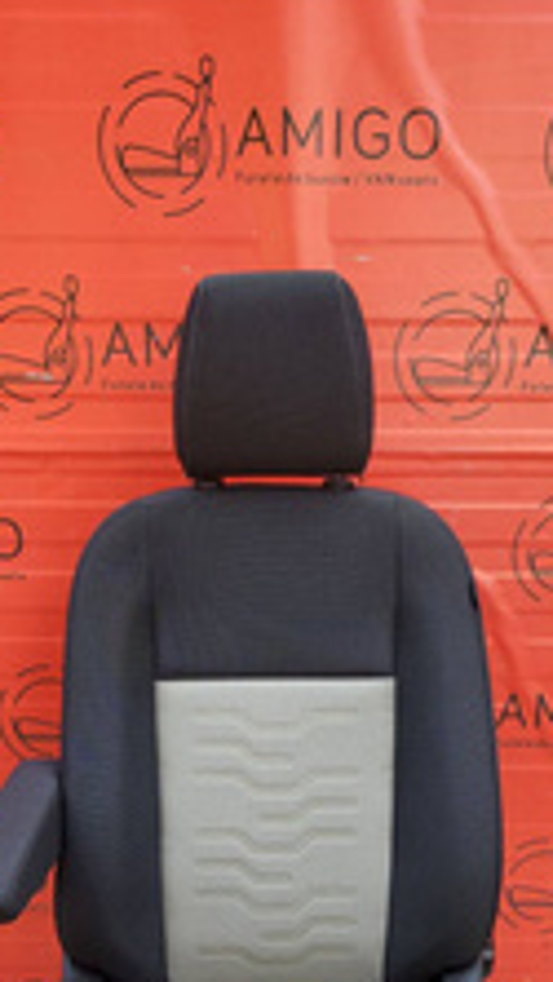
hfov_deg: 26.0
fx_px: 1198
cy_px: 779
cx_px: 283
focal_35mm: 46
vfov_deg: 42.7
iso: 40
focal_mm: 5.4
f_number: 1.8
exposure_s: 1/167
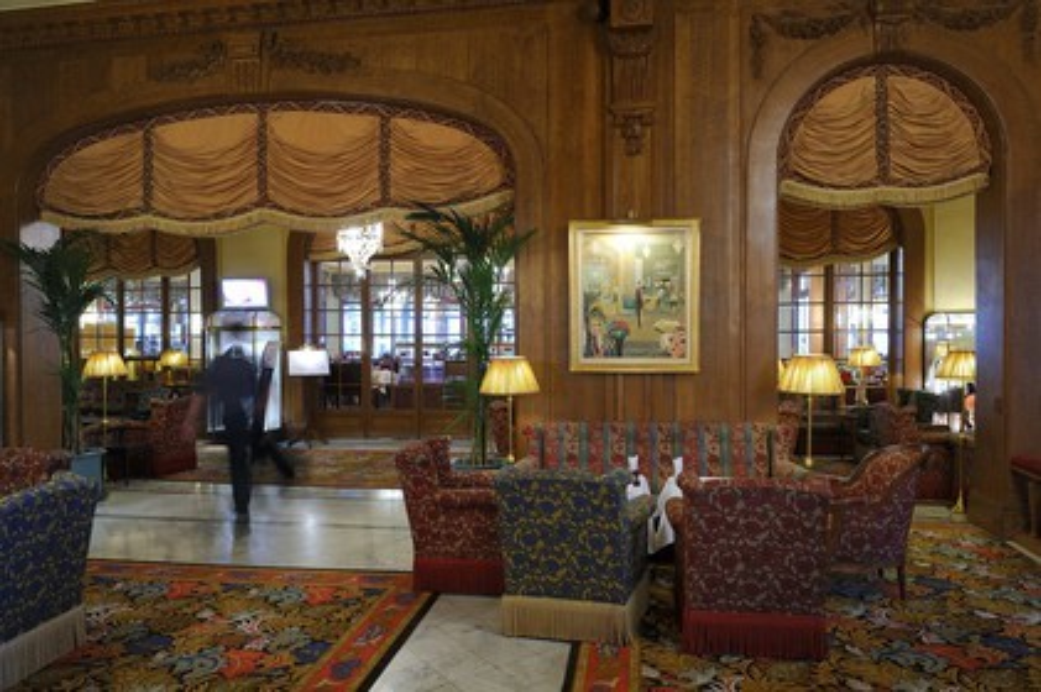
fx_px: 751
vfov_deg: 49.5
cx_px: 520
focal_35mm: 26
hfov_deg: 69.4
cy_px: 346
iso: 200
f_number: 8
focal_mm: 26
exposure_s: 1/1.25
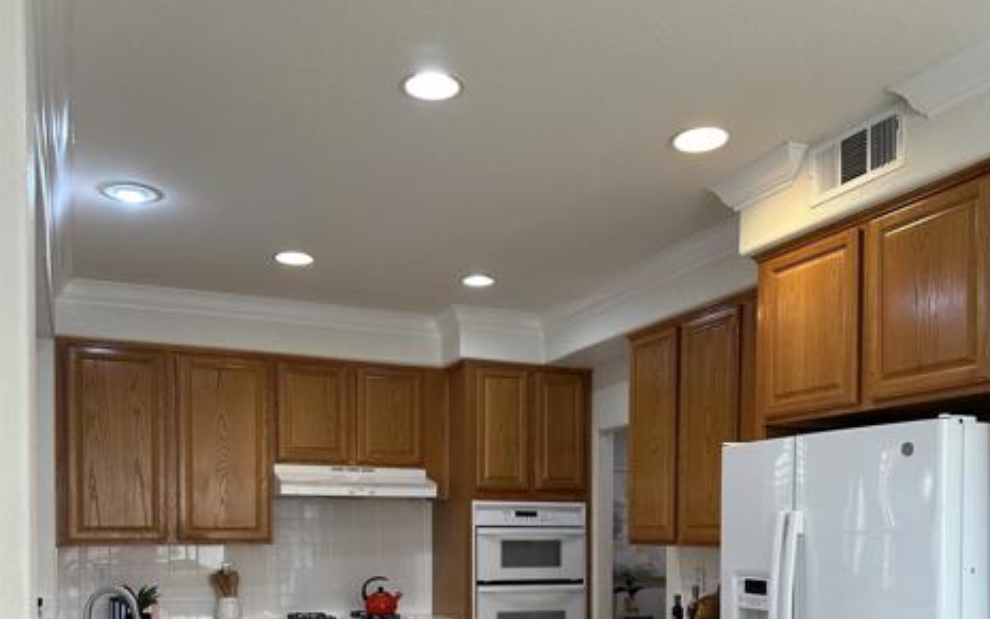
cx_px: 502
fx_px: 945
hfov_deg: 55.3
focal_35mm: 35
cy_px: 542
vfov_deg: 34.5
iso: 125
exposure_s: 1/120
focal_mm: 6.86
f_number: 1.78
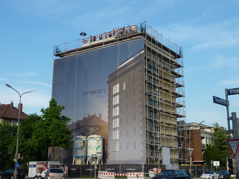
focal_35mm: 48
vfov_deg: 30.3
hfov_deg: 39.7
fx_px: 331
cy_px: 90
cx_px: 120
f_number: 4
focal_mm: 4.4
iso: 80
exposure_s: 1/320
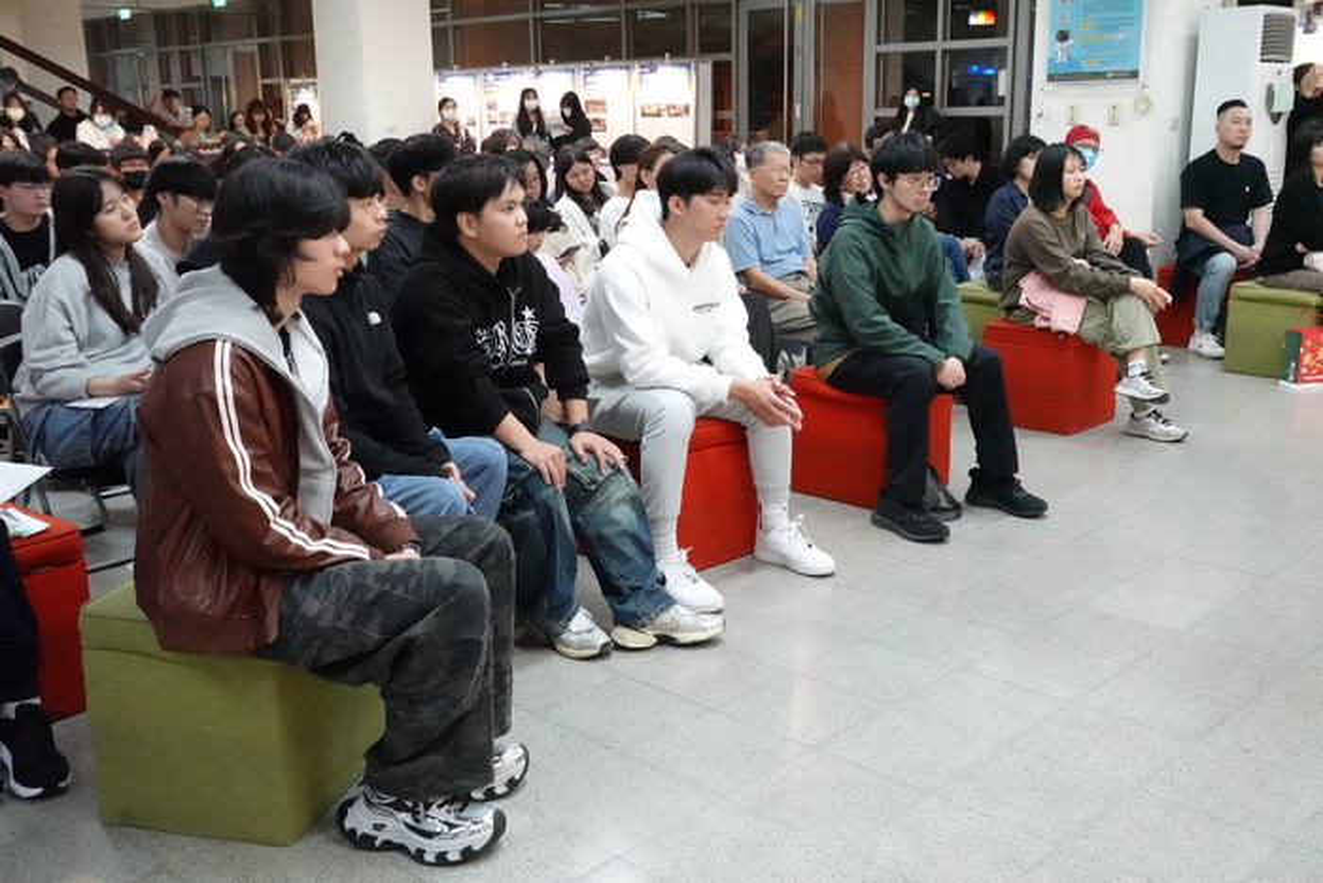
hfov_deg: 53.1
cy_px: 442
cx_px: 662
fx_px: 1323
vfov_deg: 36.9
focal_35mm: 36
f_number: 4
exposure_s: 1/160
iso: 6400
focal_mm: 13.41
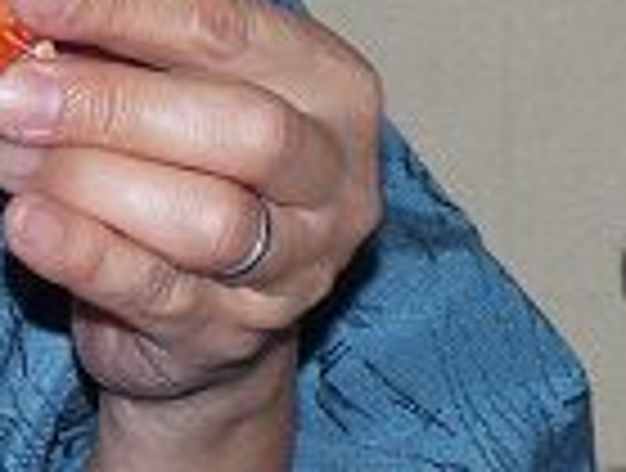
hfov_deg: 6.0
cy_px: 447
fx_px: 5911
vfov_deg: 4.6
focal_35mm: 326
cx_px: 1052
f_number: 3.4
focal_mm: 13.8
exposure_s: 1/80
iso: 100
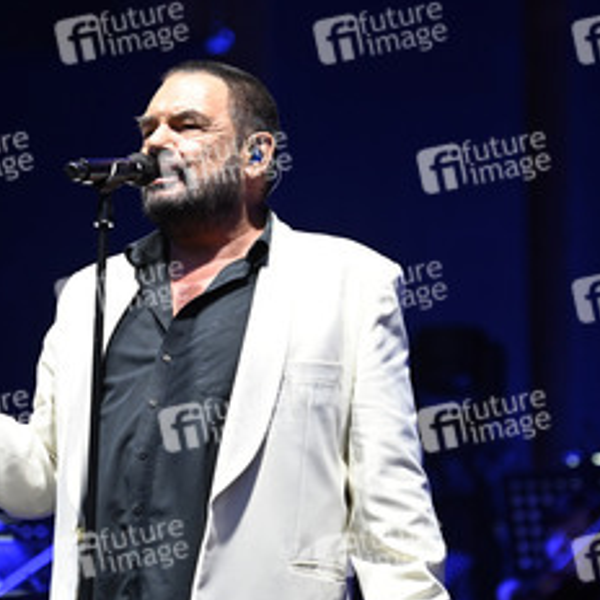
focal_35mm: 215
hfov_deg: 8.1
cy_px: 357
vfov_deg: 8.1
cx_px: 156
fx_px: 4216
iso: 900
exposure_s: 1/125
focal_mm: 130
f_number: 2.8
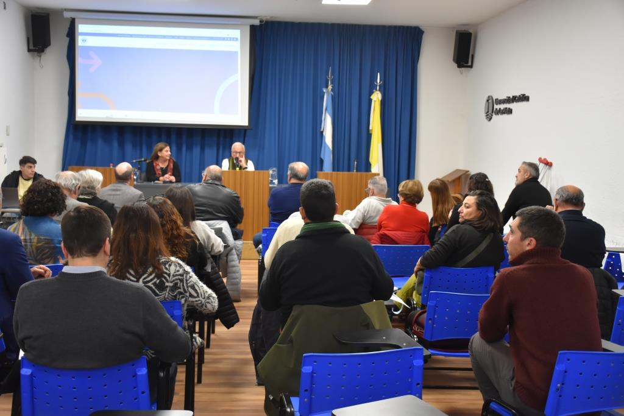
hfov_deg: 47.9
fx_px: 702
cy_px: 208
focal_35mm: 40
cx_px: 312
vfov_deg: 33.0
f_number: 4.5
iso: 1600
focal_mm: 27
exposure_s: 1/80
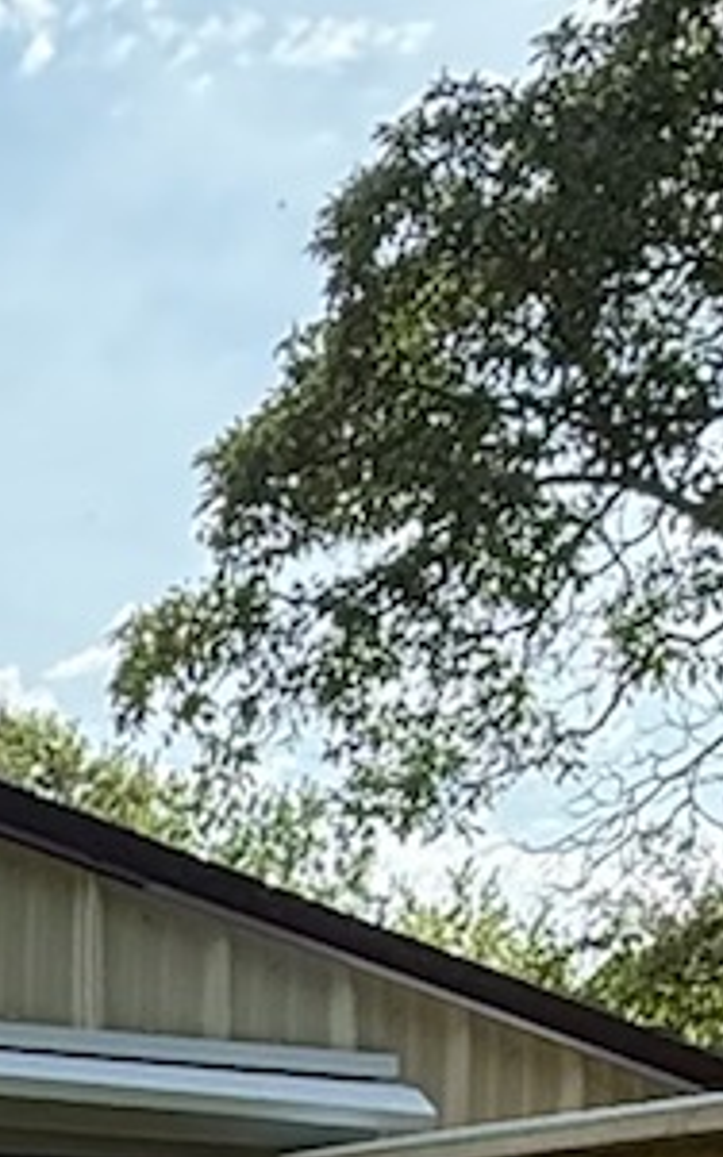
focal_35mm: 101
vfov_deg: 17.9
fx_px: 3186
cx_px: -811
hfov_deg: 11.4
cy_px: 1837
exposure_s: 1/970
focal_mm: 2.22
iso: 64
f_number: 2.2
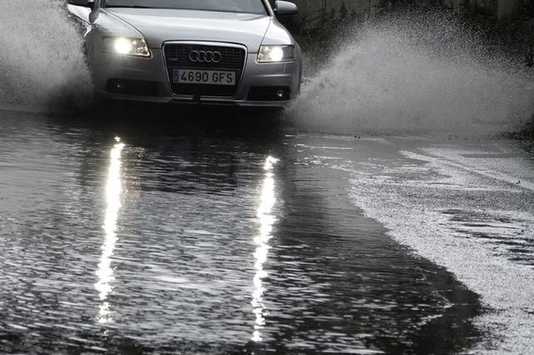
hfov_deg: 5.6
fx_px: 5413
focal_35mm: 365
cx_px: 146
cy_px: 105
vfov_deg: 3.8
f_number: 4
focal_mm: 83.9
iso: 800
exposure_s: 1/640
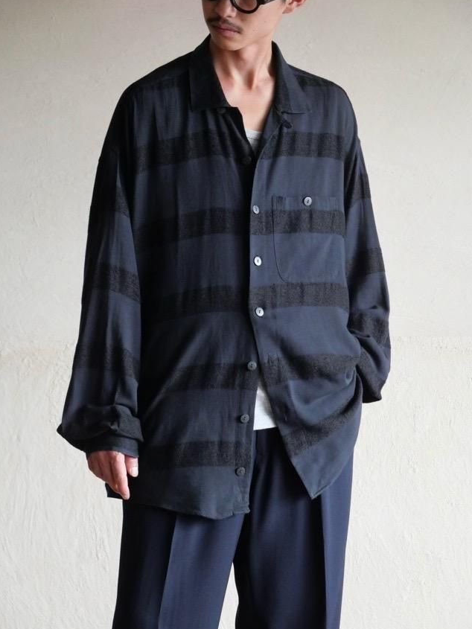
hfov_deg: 13.6
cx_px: 235
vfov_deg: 18.0
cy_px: 314
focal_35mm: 109
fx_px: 1981
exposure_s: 1/125
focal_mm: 54
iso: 2500
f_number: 4
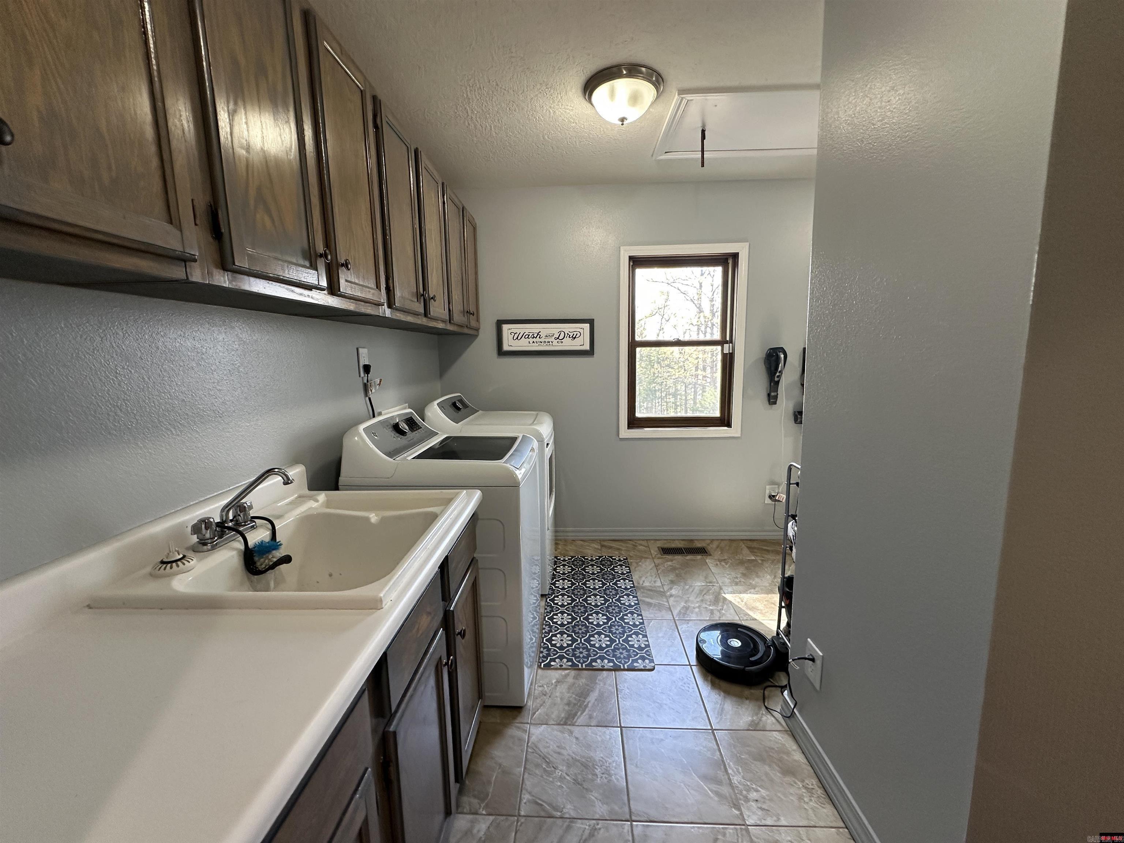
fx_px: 455
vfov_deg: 85.7
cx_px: 562
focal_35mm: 14
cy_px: 422
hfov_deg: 102.1
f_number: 2.2
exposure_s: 1/60
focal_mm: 2.22
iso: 160
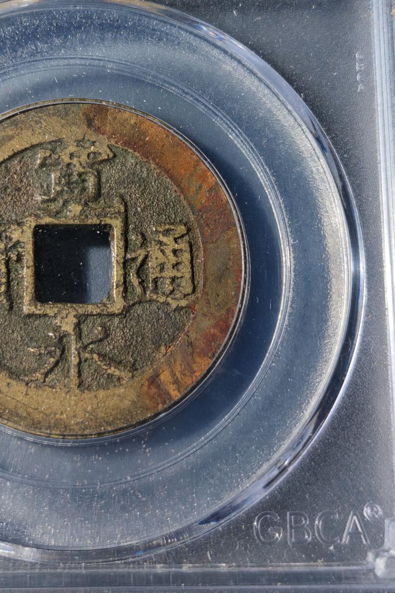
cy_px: 192
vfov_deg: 26.2
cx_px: 116
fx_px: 1268
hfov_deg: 17.6
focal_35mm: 77
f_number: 1.63
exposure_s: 1/184
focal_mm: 5.85
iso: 50
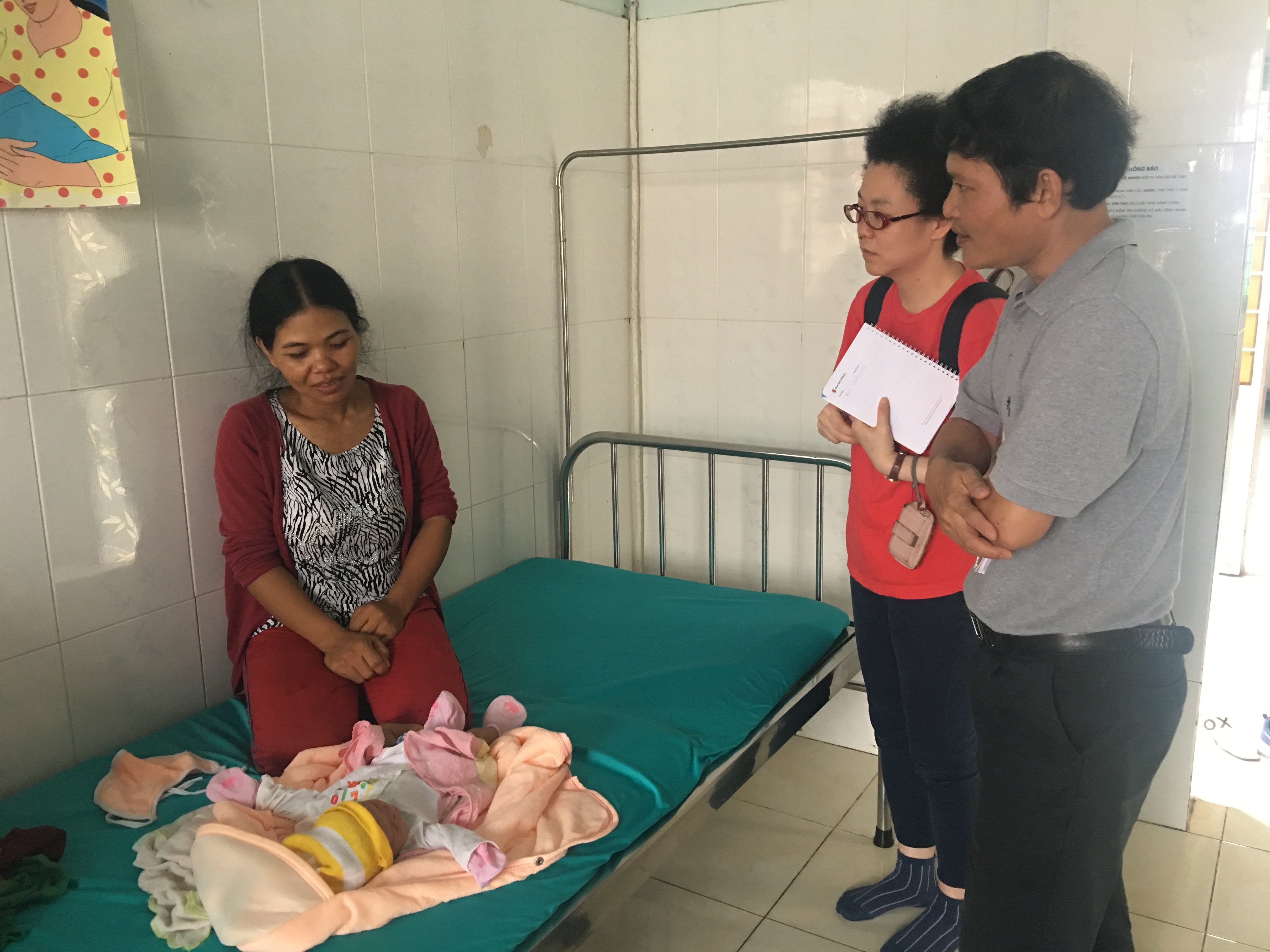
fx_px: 1064
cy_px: 476
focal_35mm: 29
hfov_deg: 61.7
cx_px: 635
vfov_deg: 48.2
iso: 100
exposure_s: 1/17
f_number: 2.2
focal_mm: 4.15
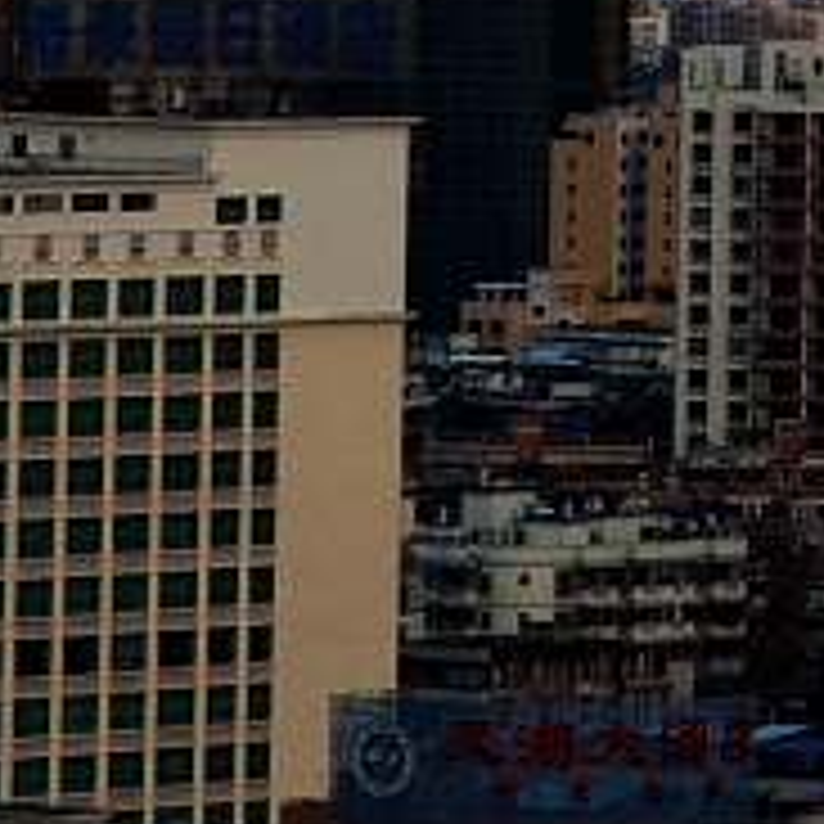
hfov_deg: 3.5
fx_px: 13439
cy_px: -691
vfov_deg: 3.5
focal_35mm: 499
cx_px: 878
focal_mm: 70
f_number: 5.6
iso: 100
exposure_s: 1/200
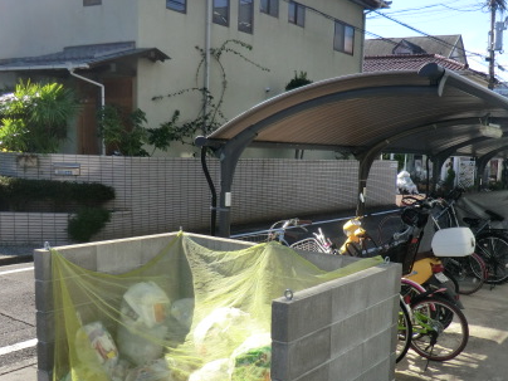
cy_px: 248
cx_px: 347
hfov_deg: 48.0
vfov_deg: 37.4
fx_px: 558
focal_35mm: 38
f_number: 3.2
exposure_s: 1/640
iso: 80
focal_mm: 4.3
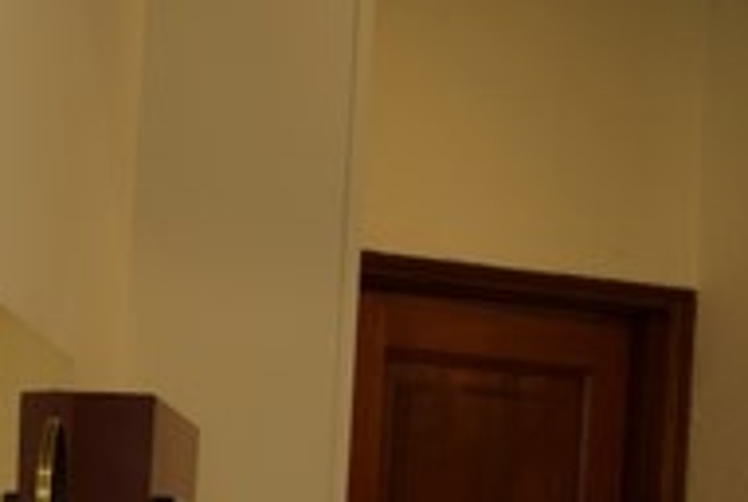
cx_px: -916
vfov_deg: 9.4
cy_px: 667
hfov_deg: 12.1
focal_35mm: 143
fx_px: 2981
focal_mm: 21
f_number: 3.8
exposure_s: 1/6
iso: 100
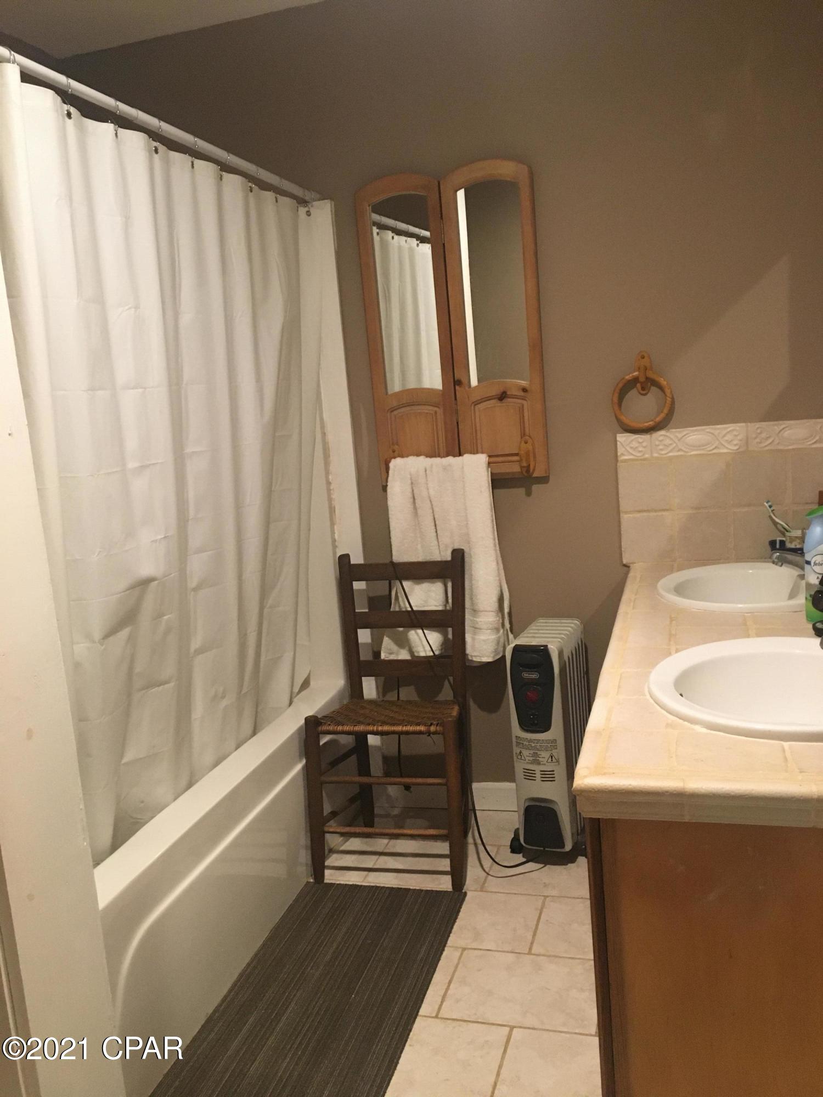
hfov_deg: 48.2
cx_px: 412
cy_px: 548
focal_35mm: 29
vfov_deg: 61.7
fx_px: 919
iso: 200
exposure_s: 1/30
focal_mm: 4.15
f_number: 2.2
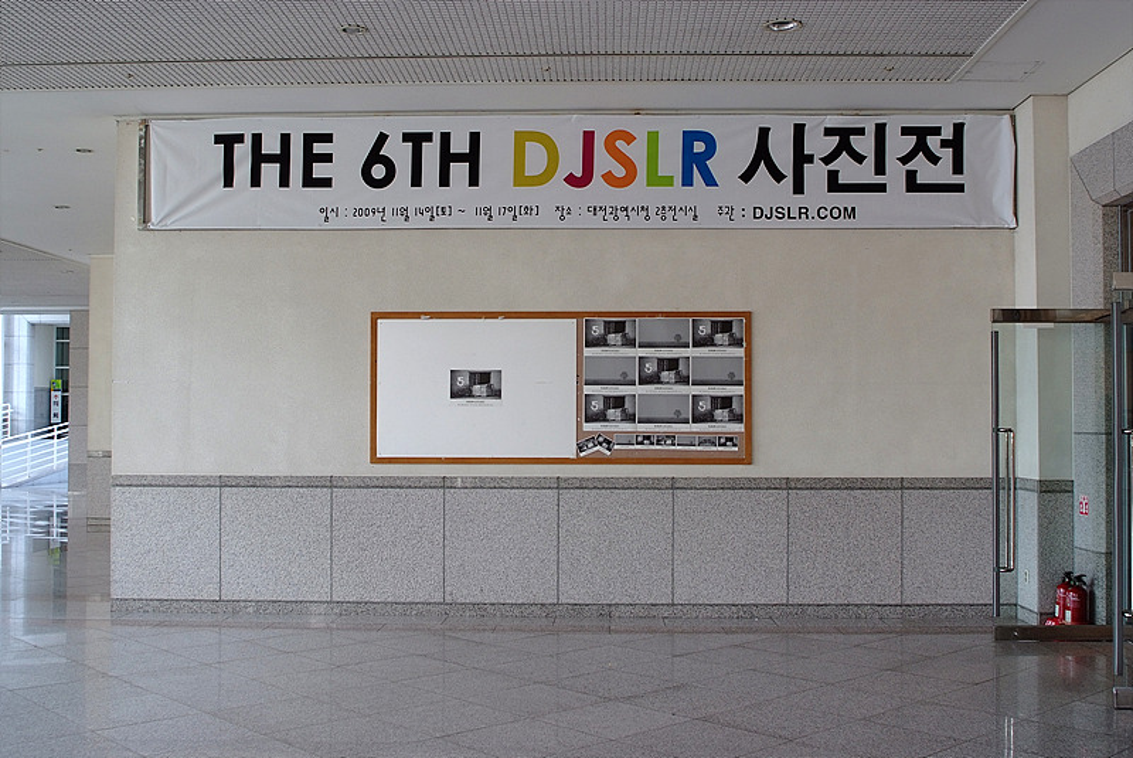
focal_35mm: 36
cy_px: 379
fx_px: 1134
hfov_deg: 53.1
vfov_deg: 36.9
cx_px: 566
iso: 250
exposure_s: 1/50
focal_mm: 24
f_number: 4
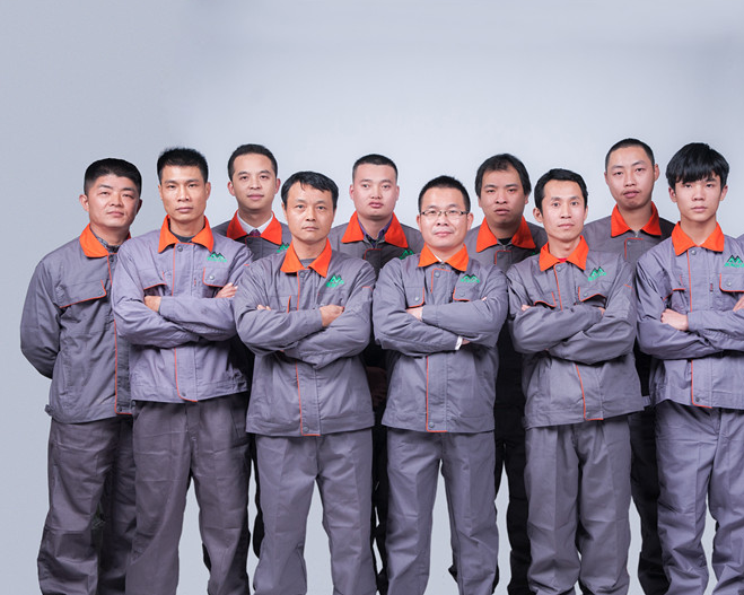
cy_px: 298
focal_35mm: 58
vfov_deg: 26.2
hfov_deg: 32.4
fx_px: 1277
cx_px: 443
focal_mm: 34
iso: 200
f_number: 7.1
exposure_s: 1/125
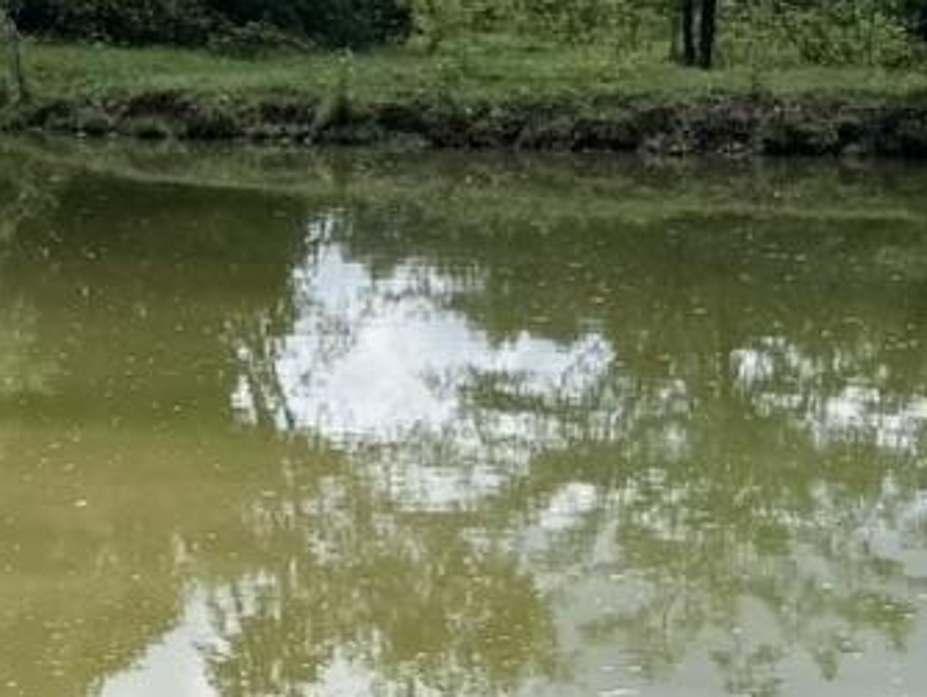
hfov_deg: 12.8
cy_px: -136
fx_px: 3939
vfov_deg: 10.0
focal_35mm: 147
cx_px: -402
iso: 80
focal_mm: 6.76
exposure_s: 1/5814
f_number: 1.78
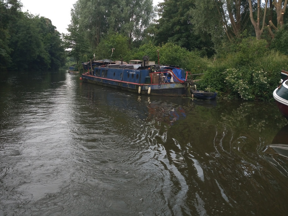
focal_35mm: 24
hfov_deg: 71.3
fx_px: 200
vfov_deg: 56.5
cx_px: 125
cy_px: 88
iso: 115
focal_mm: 3.54
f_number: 2
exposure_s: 1/257
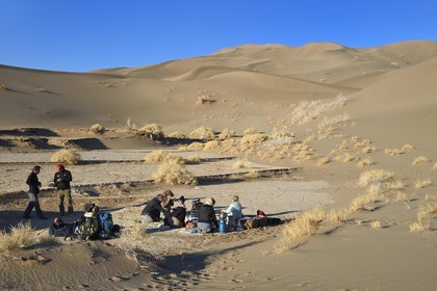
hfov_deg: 44.5
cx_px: 218
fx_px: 534
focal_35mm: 44
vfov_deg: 30.5
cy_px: 146
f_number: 11
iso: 200
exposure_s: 1/200
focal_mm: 44
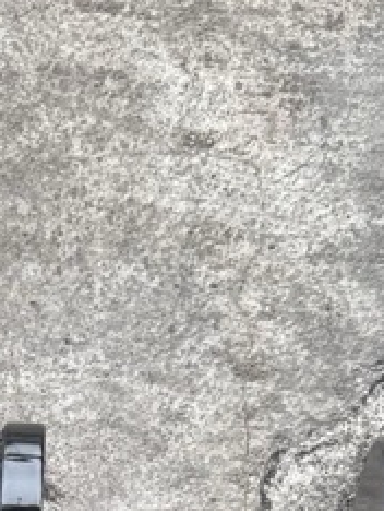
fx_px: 2421
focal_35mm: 164
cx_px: -135
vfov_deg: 10.2
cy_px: 1306
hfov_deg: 8.9
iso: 50
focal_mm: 6.76
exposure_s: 1/133
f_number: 1.78
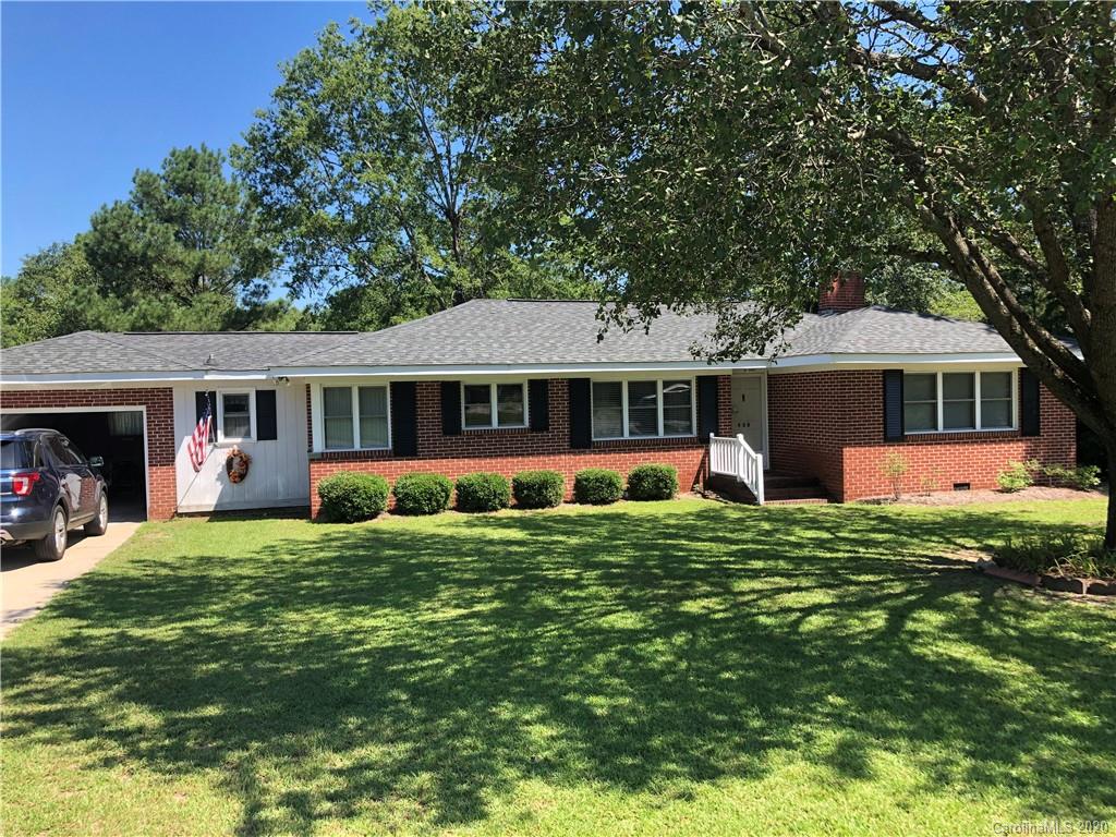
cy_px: 418
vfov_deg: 49.7
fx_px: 903
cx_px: 558
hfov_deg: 63.4
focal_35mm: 28
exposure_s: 1/592
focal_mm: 3.99
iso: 20
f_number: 1.8
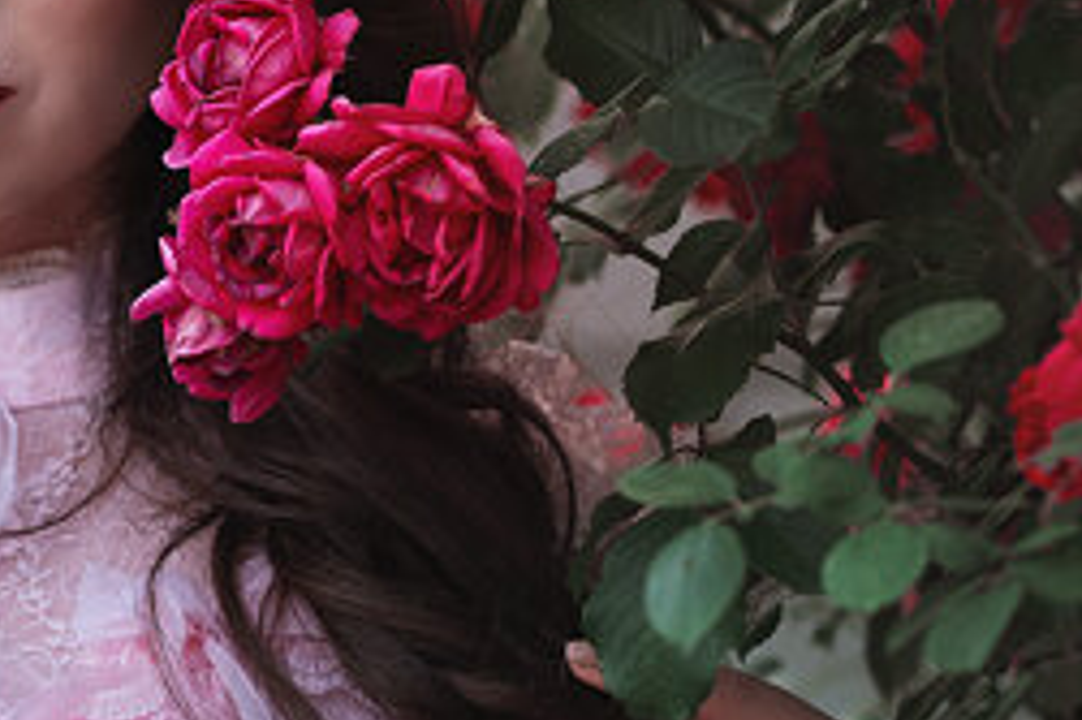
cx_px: -604
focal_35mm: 406
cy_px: 834
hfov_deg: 5.0
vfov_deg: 3.4
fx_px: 12194
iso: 100
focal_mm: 85
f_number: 2.2
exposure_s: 1/200
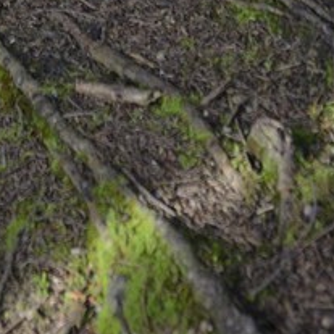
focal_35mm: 204
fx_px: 2227
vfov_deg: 7.1
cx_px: -115
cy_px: -845
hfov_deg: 8.4
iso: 200
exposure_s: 1/60
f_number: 5.6
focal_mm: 31
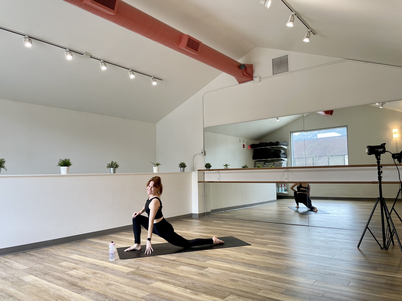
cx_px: 201
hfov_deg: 67.3
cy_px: 150
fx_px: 302
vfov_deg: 53.1
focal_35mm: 26
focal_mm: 4.2
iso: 50
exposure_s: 1/120
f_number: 1.6
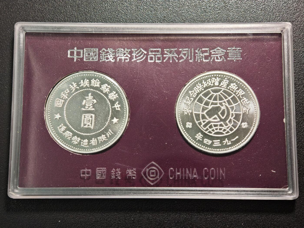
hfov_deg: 32.2
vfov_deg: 24.4
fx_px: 527
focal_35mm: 60
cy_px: 114
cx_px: 152
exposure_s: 1/90.4
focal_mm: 9
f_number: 2
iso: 500
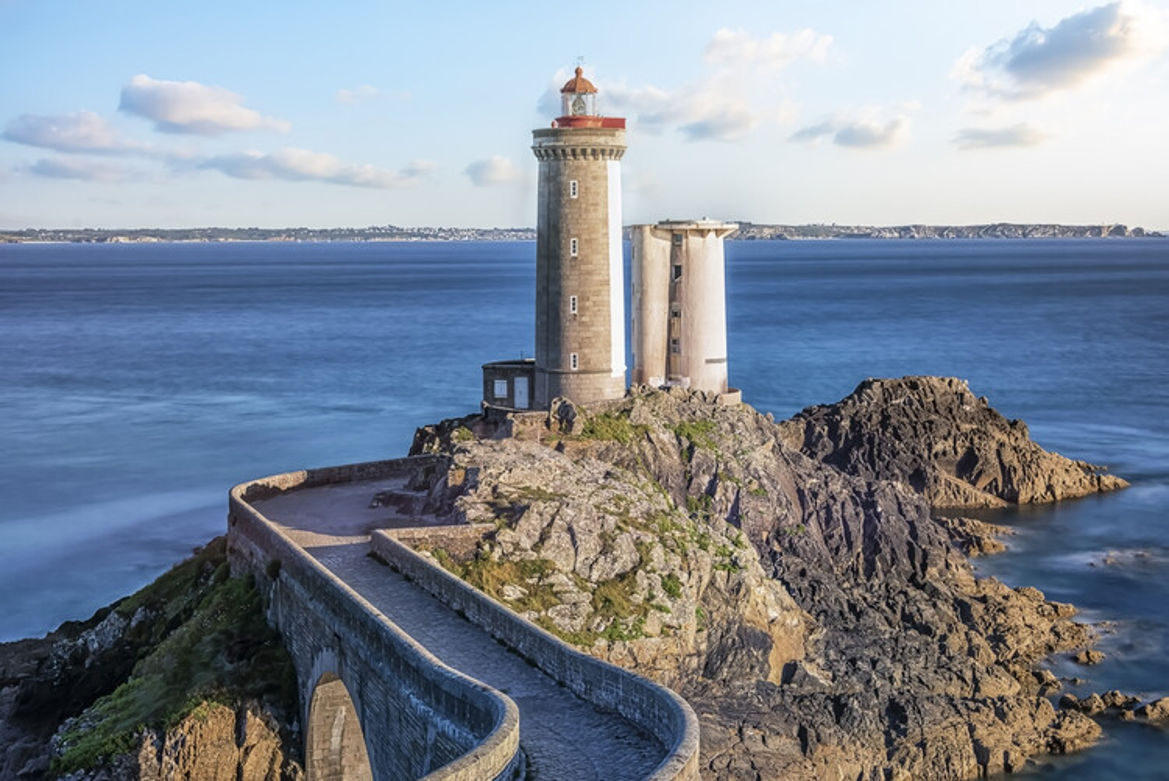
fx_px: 1462
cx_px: 584
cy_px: 390
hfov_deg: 43.6
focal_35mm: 45
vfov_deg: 29.9
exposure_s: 30
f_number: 8
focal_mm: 45
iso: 64
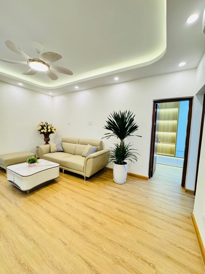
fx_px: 111
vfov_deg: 102.1
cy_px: 137
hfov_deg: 85.7
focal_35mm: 14
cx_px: 102
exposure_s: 1/50
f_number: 2.2
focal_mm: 2.22
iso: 250
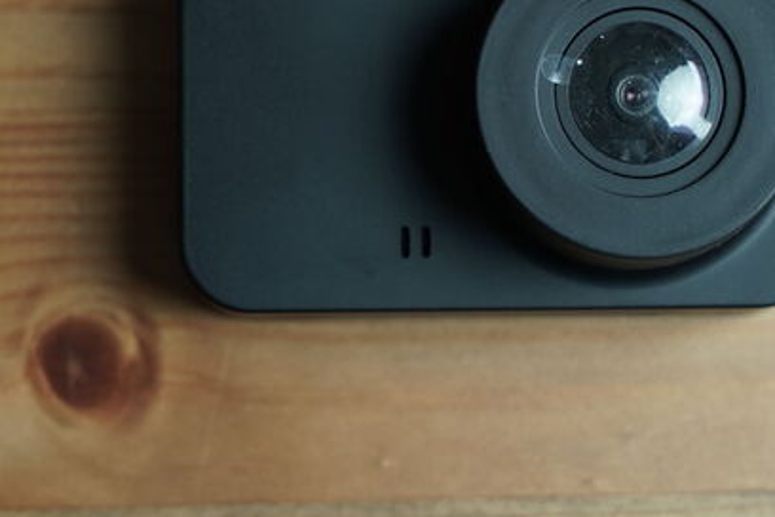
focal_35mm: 142
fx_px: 3057
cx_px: 452
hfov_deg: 14.4
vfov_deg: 9.6
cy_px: 129
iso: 1250
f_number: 6.3
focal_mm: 70
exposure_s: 1/125
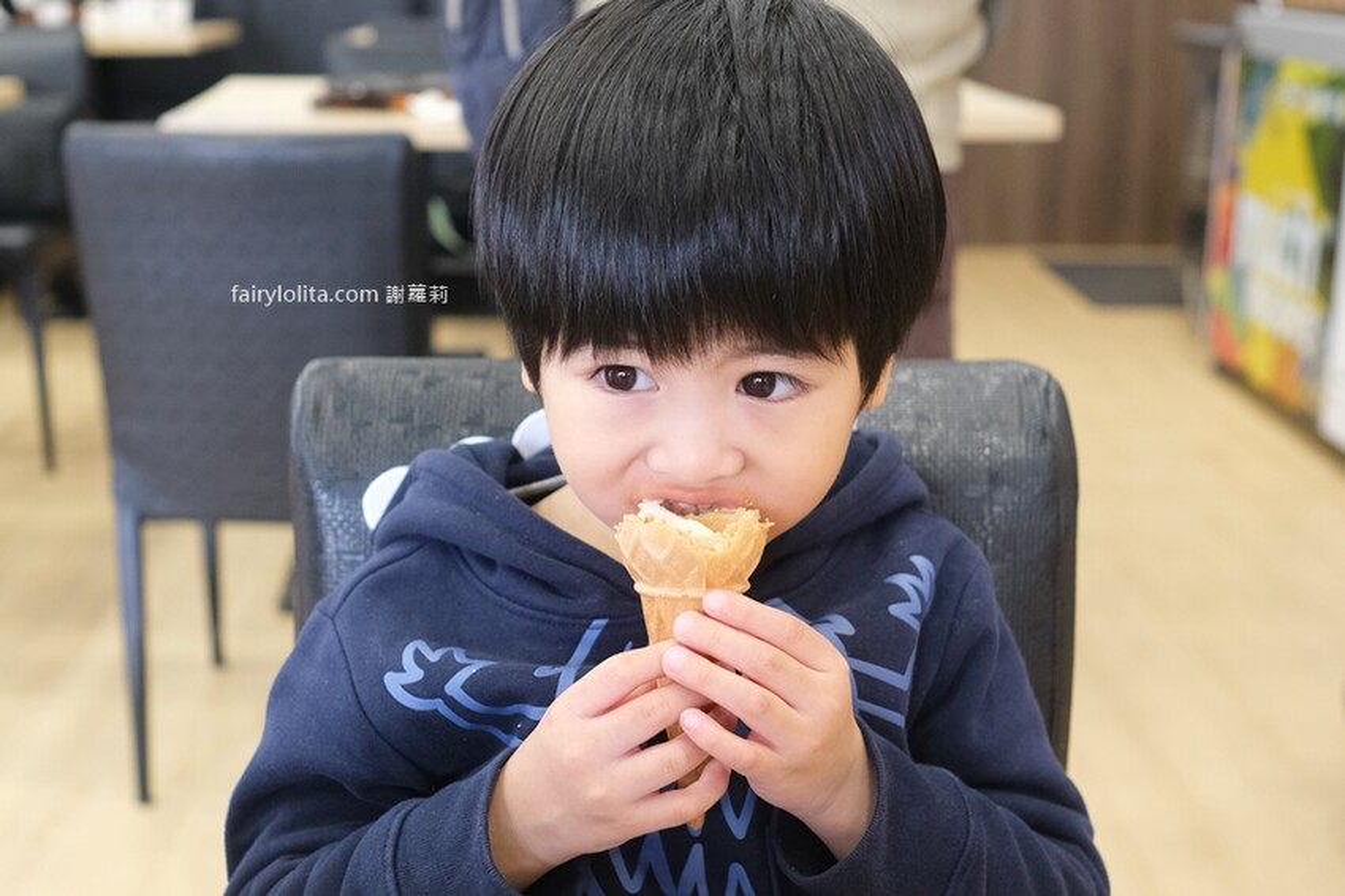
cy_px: 448
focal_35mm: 35
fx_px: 1307
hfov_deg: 54.5
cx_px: 672
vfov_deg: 37.8
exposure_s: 1/170
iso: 1600
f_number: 2.8
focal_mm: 23
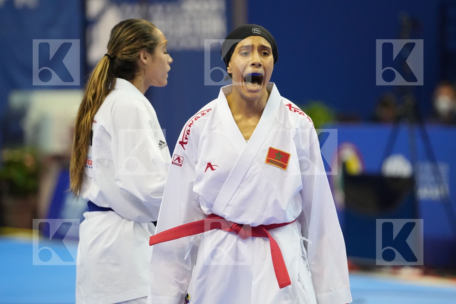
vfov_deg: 4.8
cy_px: 152
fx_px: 3648
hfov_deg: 7.2
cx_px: 228
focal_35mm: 288
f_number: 2.8
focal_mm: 192
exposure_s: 1/1000
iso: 4000
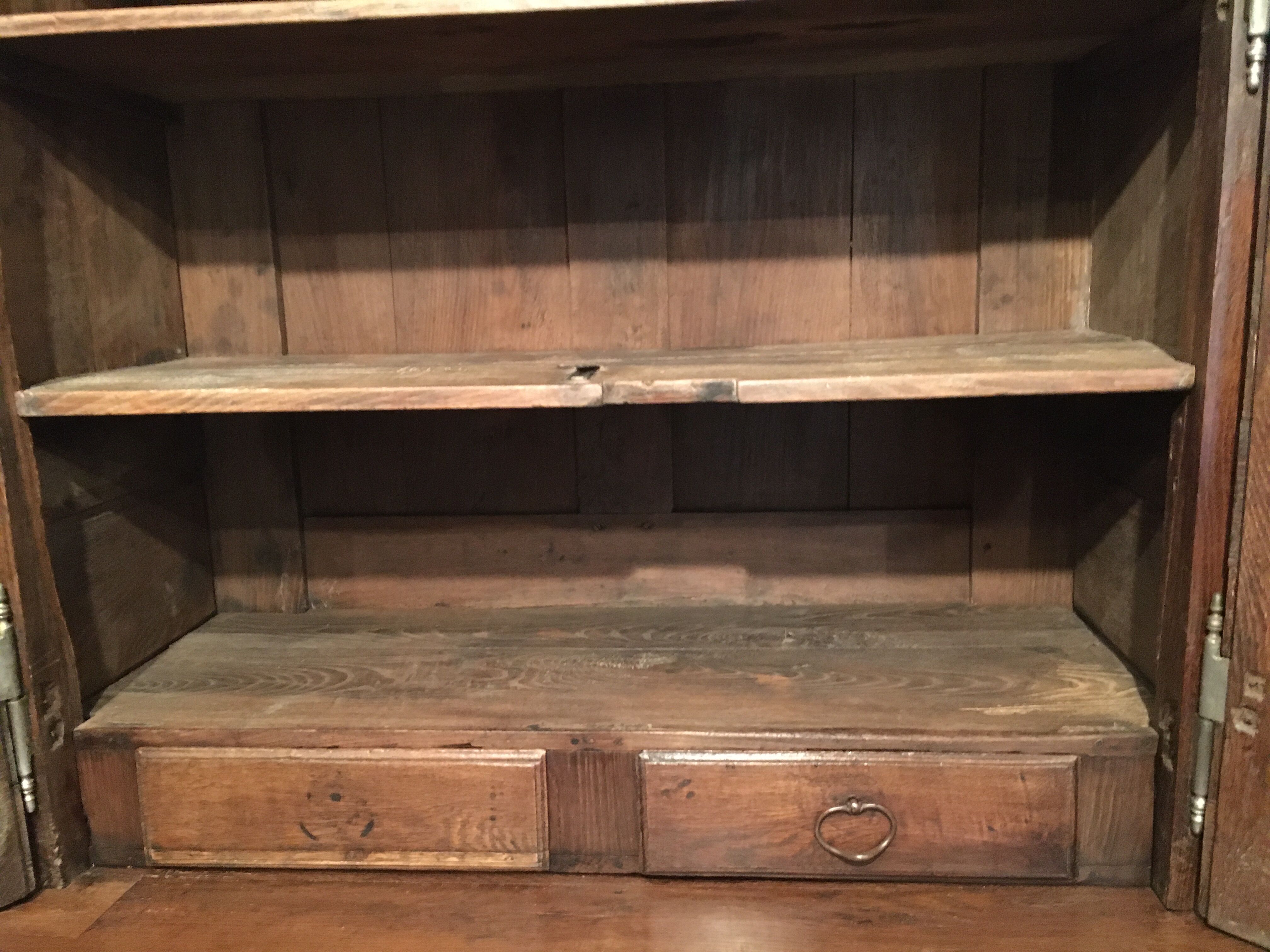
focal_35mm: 29
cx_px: 635
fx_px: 1064
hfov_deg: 61.7
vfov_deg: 48.2
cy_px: 476
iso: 640
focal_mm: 4.15
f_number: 2.2
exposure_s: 1/17
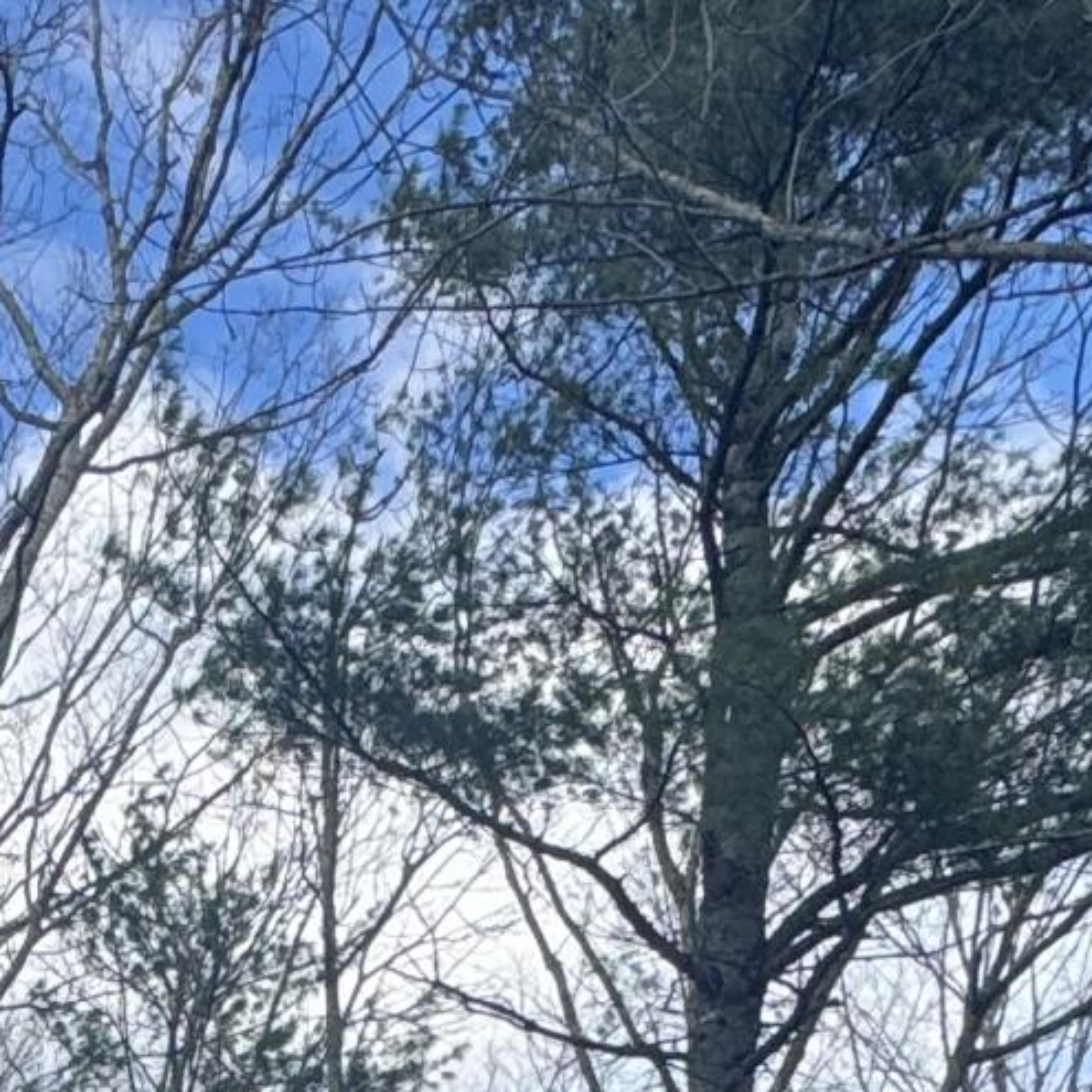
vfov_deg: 18.2
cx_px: -238
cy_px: 1970
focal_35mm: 75
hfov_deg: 21.3
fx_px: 2677
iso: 40
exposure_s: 1/537
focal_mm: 2.22
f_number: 2.2
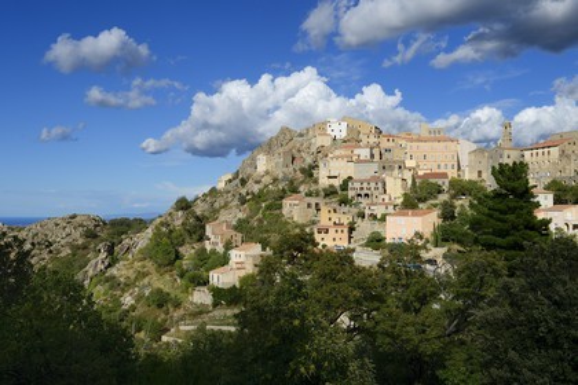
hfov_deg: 50.7
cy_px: 192
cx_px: 289
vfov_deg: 35.1
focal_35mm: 38
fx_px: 610
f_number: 10
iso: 200
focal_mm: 38
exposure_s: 1/640
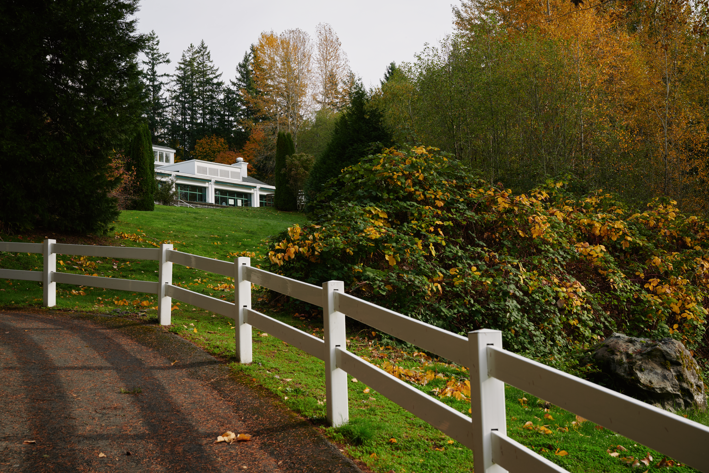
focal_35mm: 46
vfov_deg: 29.2
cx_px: 354
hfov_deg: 42.7
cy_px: 236
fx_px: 906
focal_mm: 46
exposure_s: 1/200
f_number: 8
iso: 80
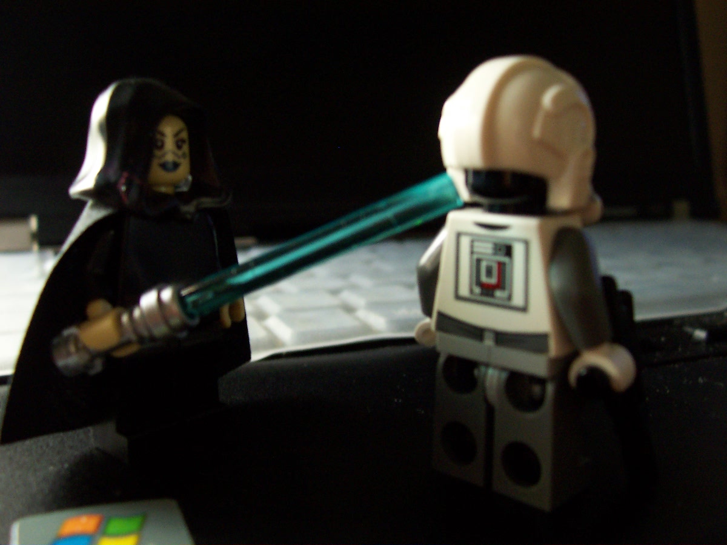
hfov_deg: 50.1
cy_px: 272
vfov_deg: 38.7
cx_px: 364
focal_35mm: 37
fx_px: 777
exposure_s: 1/8
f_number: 2.8
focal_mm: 5.6
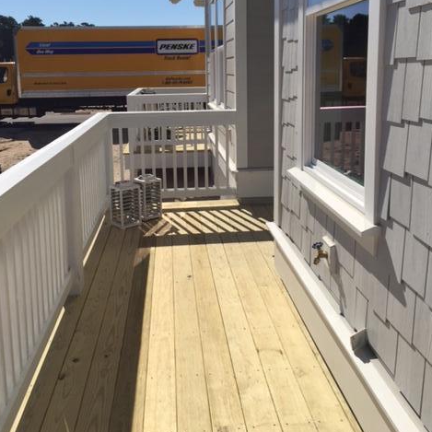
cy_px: 143
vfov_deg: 46.5
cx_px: 216
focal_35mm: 35
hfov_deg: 47.2
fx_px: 494
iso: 32
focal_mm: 4.15
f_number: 2.2
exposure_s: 1/4950
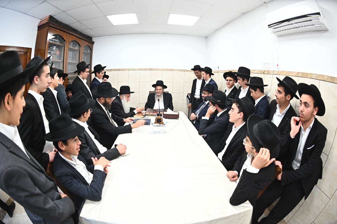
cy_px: 112
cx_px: 168
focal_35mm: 16
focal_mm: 16
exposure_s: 1/200
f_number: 4.5
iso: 2000
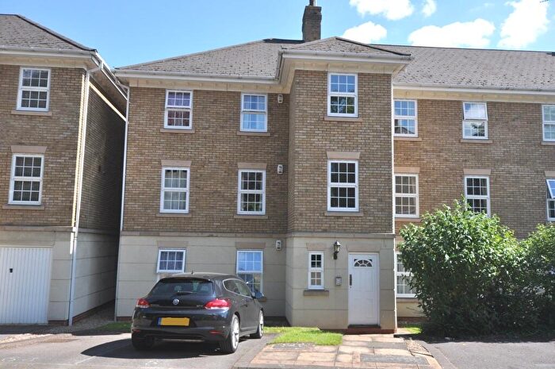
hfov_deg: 62.0
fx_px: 462
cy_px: 184
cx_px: 278
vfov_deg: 43.5
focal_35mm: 30
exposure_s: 1/250
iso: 200
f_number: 8
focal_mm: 20
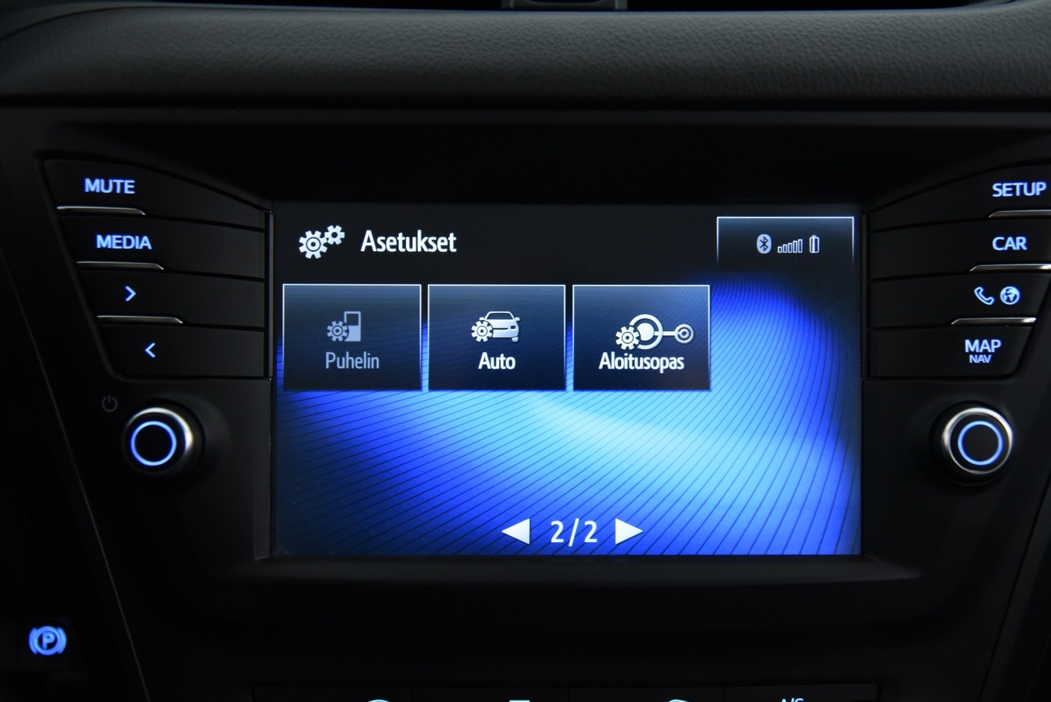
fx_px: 1402
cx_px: 570
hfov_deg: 41.1
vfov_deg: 28.1
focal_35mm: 48
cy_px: 370
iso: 4000
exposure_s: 1/50
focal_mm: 44
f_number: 4
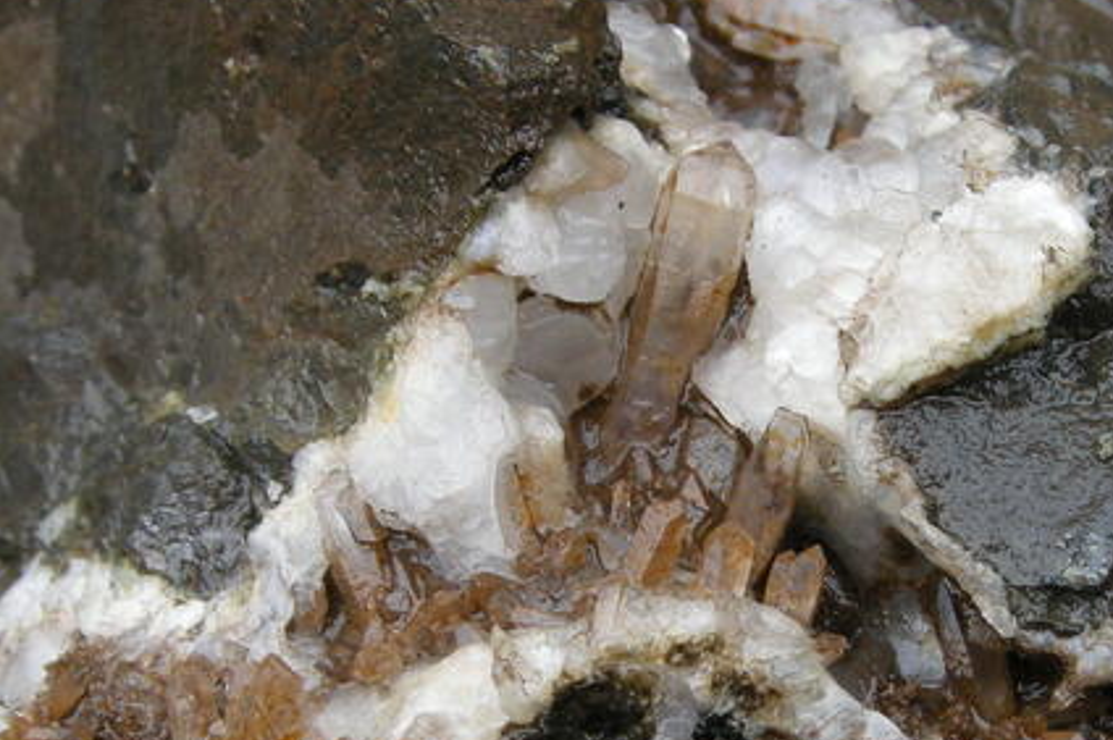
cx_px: 753
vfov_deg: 15.4
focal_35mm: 88
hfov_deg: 23.0
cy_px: 548
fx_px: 2718
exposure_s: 1/106
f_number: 3.8
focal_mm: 7.5
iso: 100
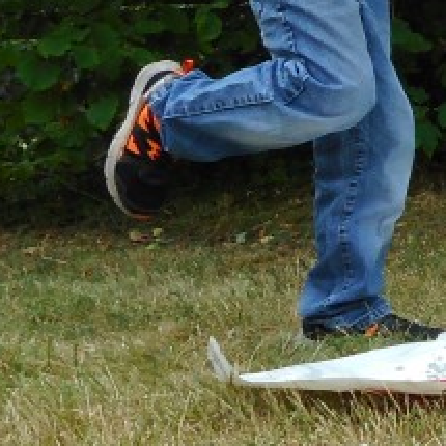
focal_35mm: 105
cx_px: 989
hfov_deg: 13.3
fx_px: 1531
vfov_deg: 16.5
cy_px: 116
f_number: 3.7
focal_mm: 4.5
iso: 80
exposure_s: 1/250
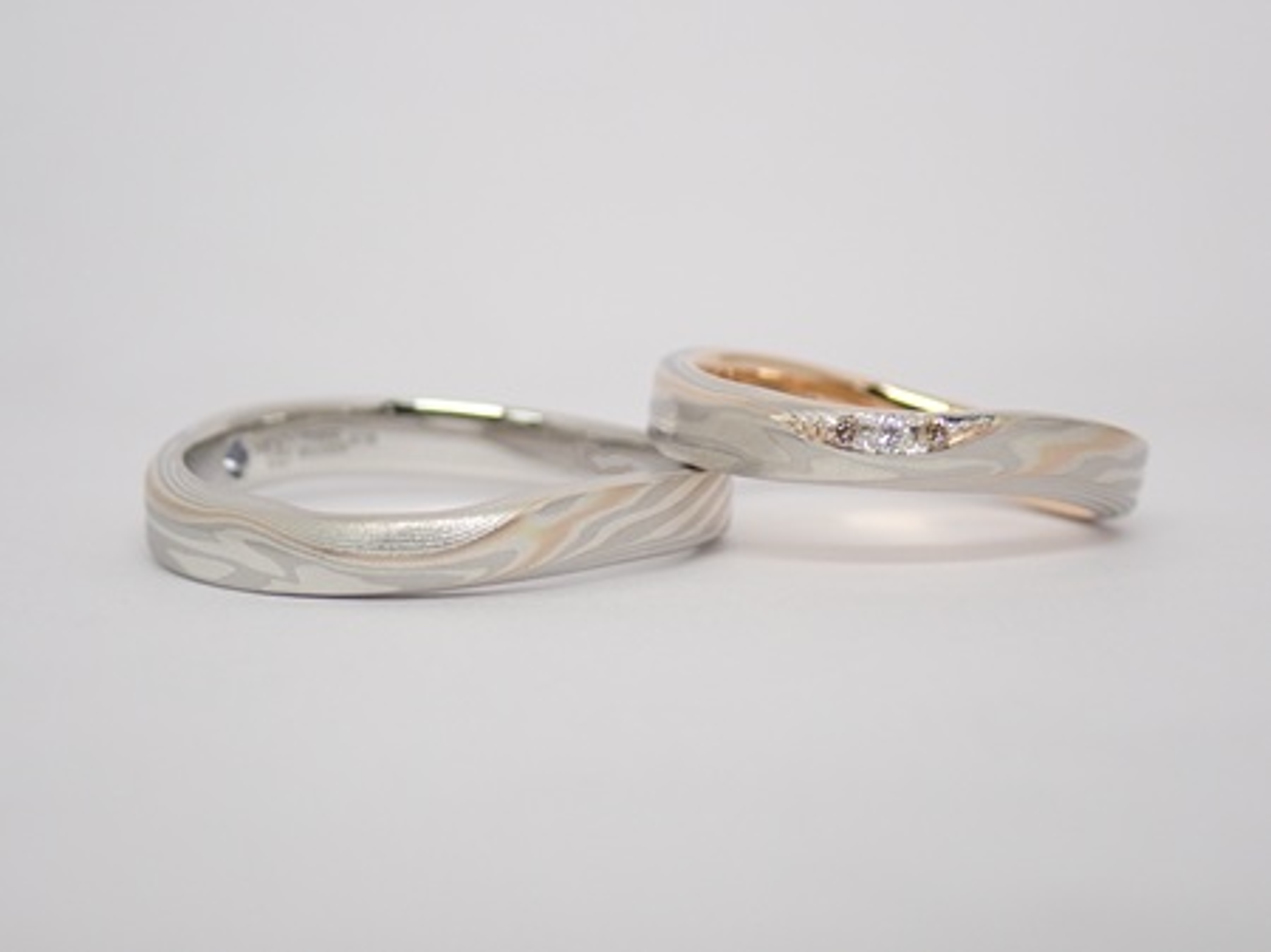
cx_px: 636
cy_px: 476
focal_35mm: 77
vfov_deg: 19.1
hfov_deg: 25.3
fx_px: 2826
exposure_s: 1/125
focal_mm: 13.65
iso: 200
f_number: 4.1
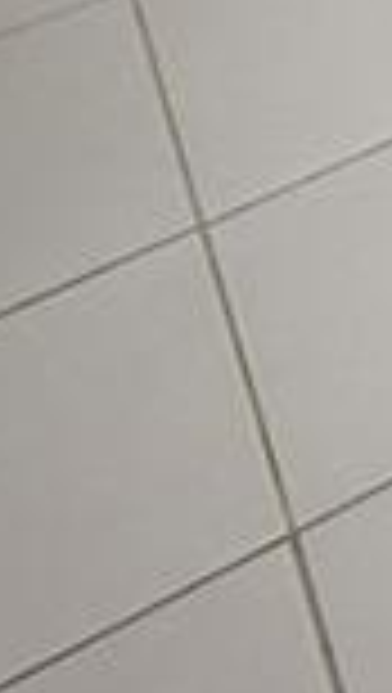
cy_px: -837
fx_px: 2192
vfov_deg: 14.0
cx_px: 1208
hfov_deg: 8.4
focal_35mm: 119
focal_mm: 2.22
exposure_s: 1/120
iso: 80
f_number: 2.2
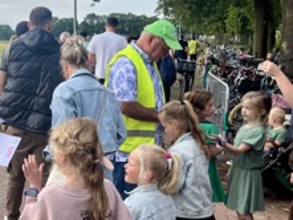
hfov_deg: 38.8
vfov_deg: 30.9
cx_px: 57
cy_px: 110
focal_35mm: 47
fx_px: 398
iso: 50
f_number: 1.6
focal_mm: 5.1
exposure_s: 1/1086
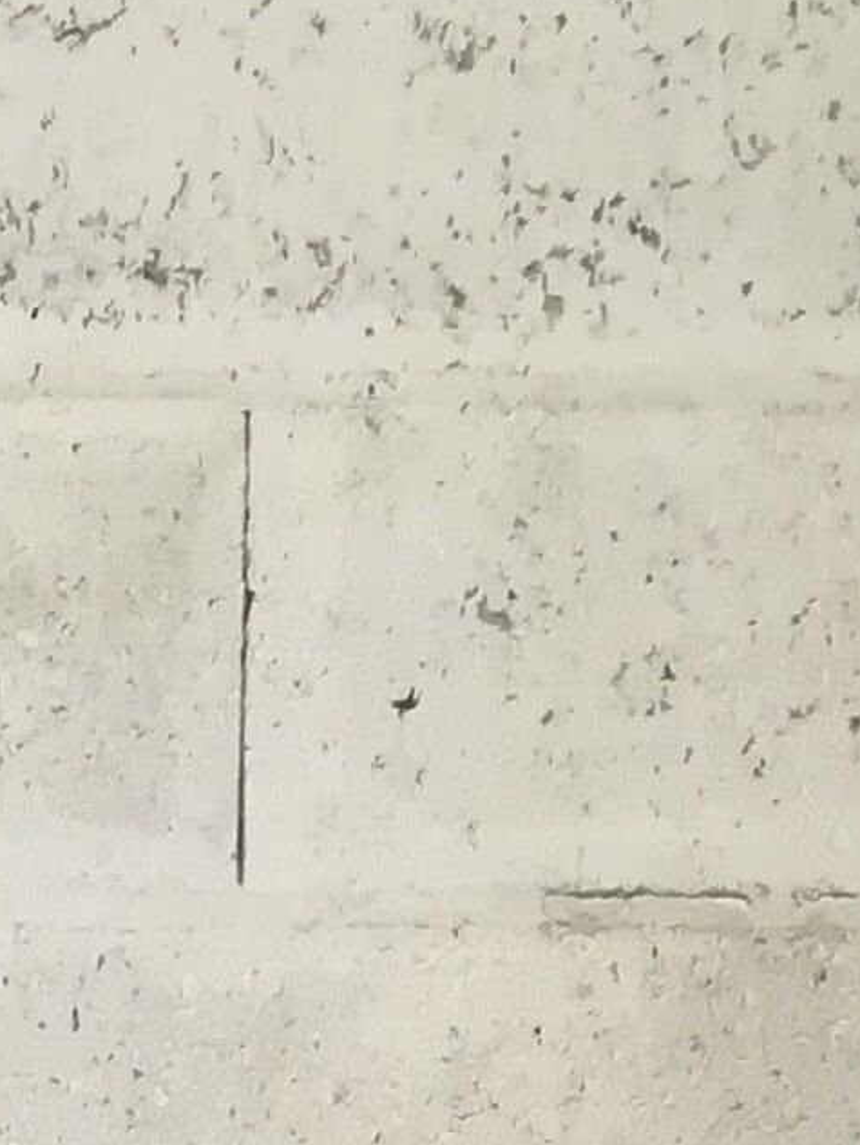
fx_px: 5398
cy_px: 2666
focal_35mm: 163
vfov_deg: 10.6
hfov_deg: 8.6
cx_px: -831
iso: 400
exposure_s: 1/25
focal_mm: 3.83
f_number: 2.2
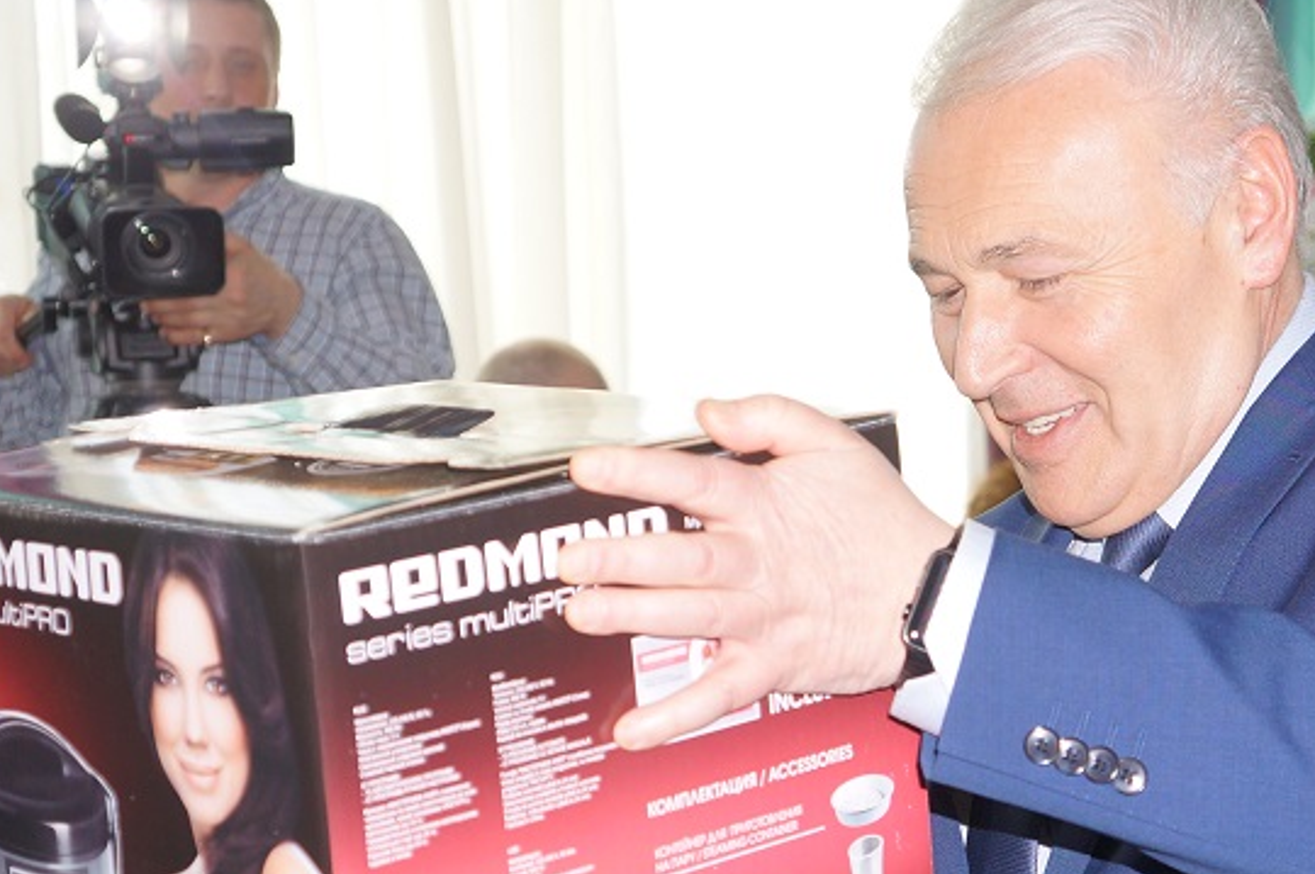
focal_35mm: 91
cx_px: 830
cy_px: 538
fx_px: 3321
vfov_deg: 15.0
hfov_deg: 22.3
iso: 400
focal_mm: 32
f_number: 4
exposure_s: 1/160
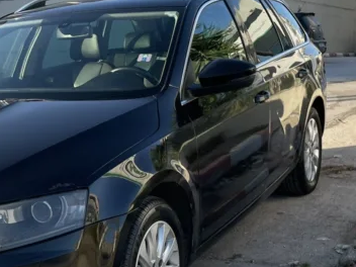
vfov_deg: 20.6
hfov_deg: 26.7
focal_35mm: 71
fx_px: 730
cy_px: 195
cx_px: 55
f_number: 1.6
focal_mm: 4.2
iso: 32
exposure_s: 1/882
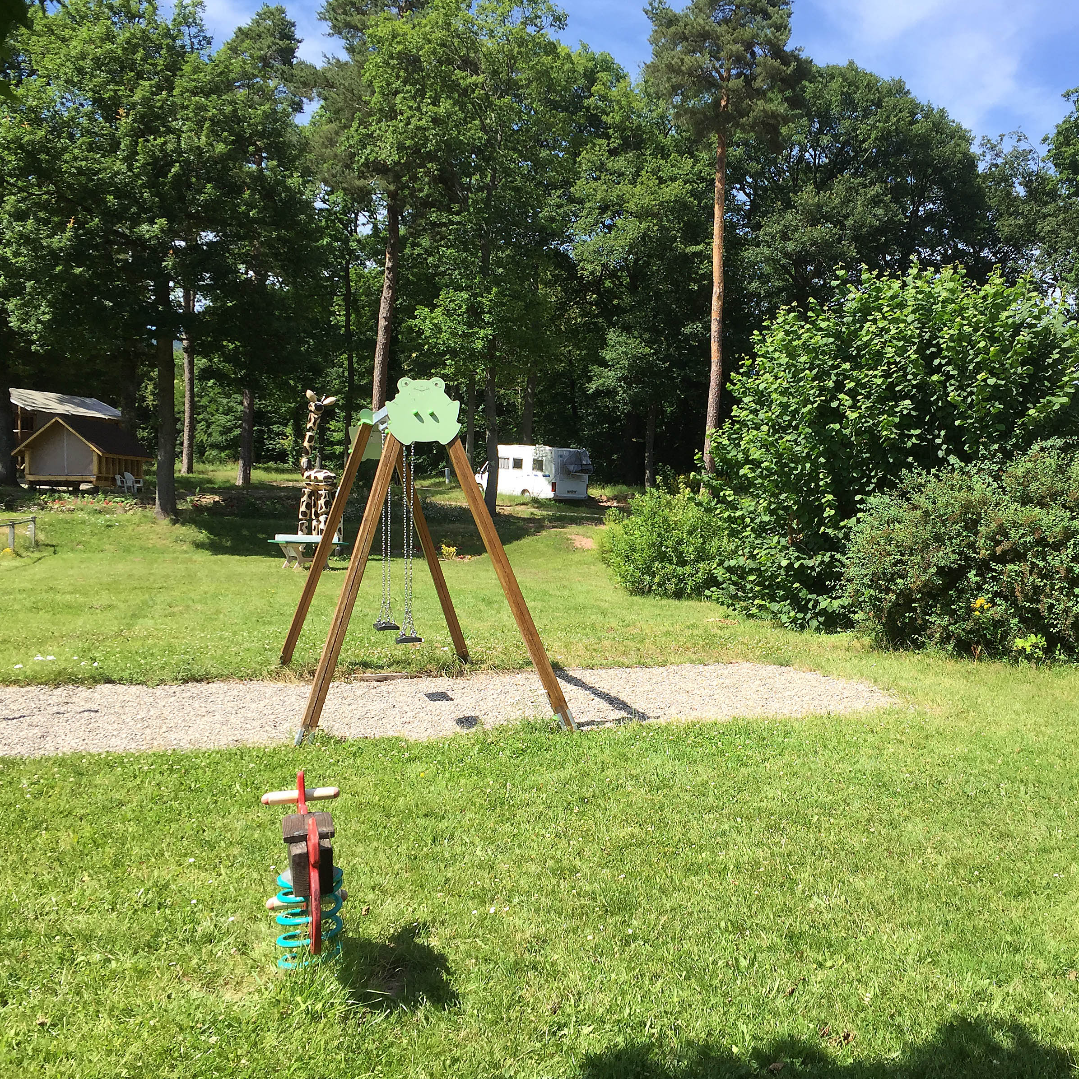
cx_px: 660
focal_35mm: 35
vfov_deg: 47.2
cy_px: 541
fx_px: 1234
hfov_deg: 46.9
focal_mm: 4.15
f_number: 2.2
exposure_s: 1/964
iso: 32
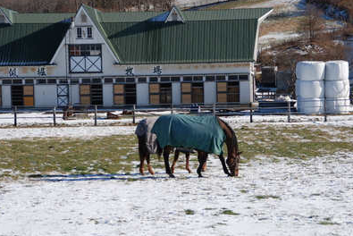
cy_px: 144
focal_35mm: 129
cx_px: 192
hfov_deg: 15.9
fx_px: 1266
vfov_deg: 10.6
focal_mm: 68
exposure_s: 1/500
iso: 100
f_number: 5.6
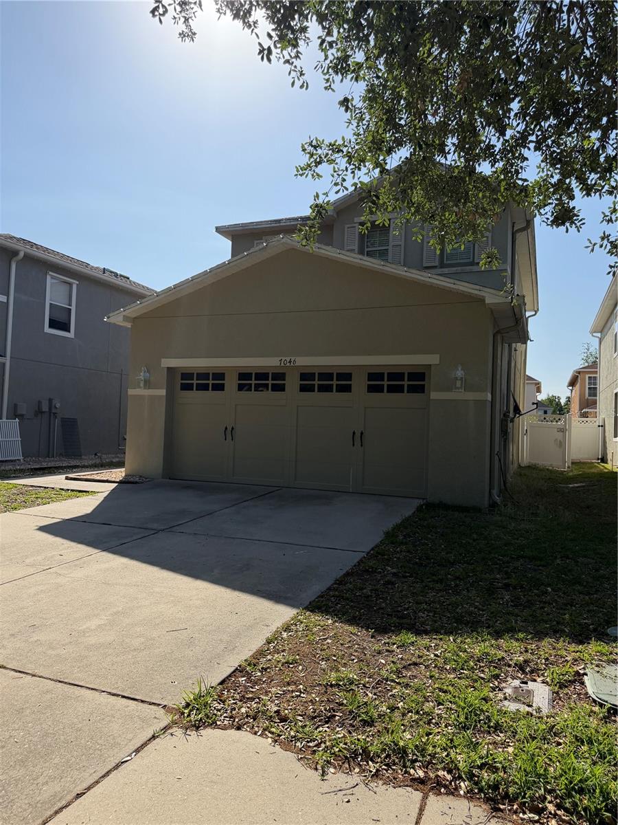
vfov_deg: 71.6
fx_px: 571
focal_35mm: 24
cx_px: 309
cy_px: 412
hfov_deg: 56.8
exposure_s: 1/8130
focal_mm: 6.76
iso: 125
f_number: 1.78
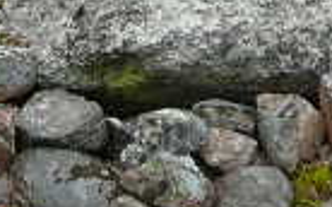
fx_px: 1555
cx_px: 123
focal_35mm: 172
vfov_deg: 7.4
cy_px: -128
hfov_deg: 12.2
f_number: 2.8
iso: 80
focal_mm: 5.2
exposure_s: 1/125
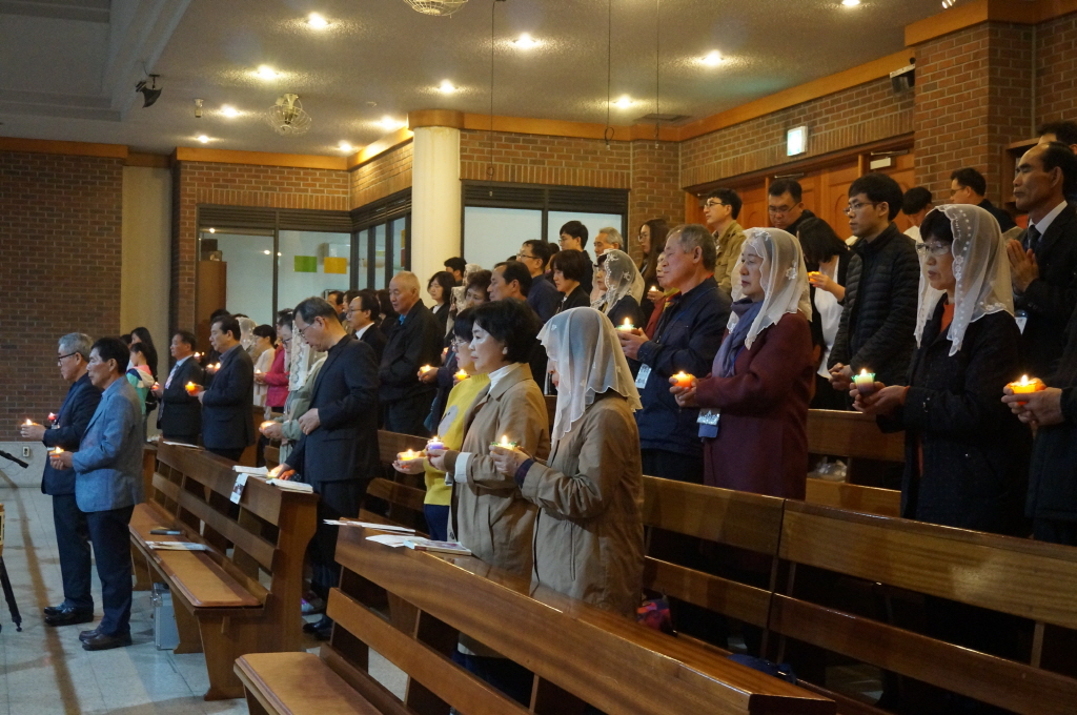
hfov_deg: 41.2
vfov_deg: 28.0
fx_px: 1434
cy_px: 358
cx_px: 538
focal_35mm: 48
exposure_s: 1/40
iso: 3200
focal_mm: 32
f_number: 5
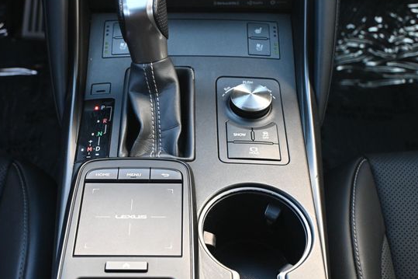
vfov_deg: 23.4
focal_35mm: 58
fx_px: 672
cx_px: 192
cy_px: 117
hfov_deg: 34.5
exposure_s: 1/125
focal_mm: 32.5
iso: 1600
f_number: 5
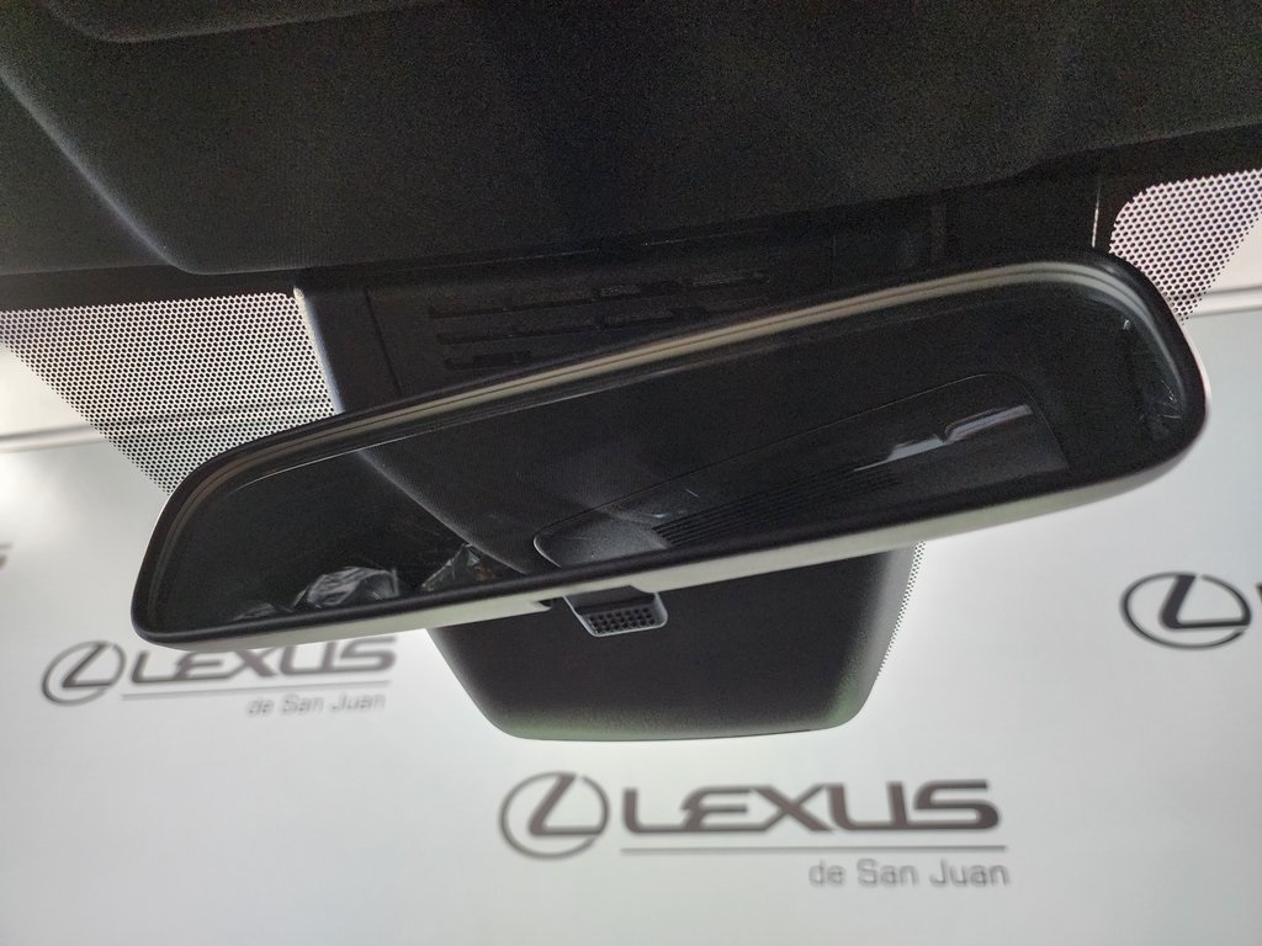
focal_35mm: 23
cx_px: 631
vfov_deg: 58.9
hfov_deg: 73.9
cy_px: 473
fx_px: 839
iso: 320
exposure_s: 1/120
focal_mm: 6.4
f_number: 1.8
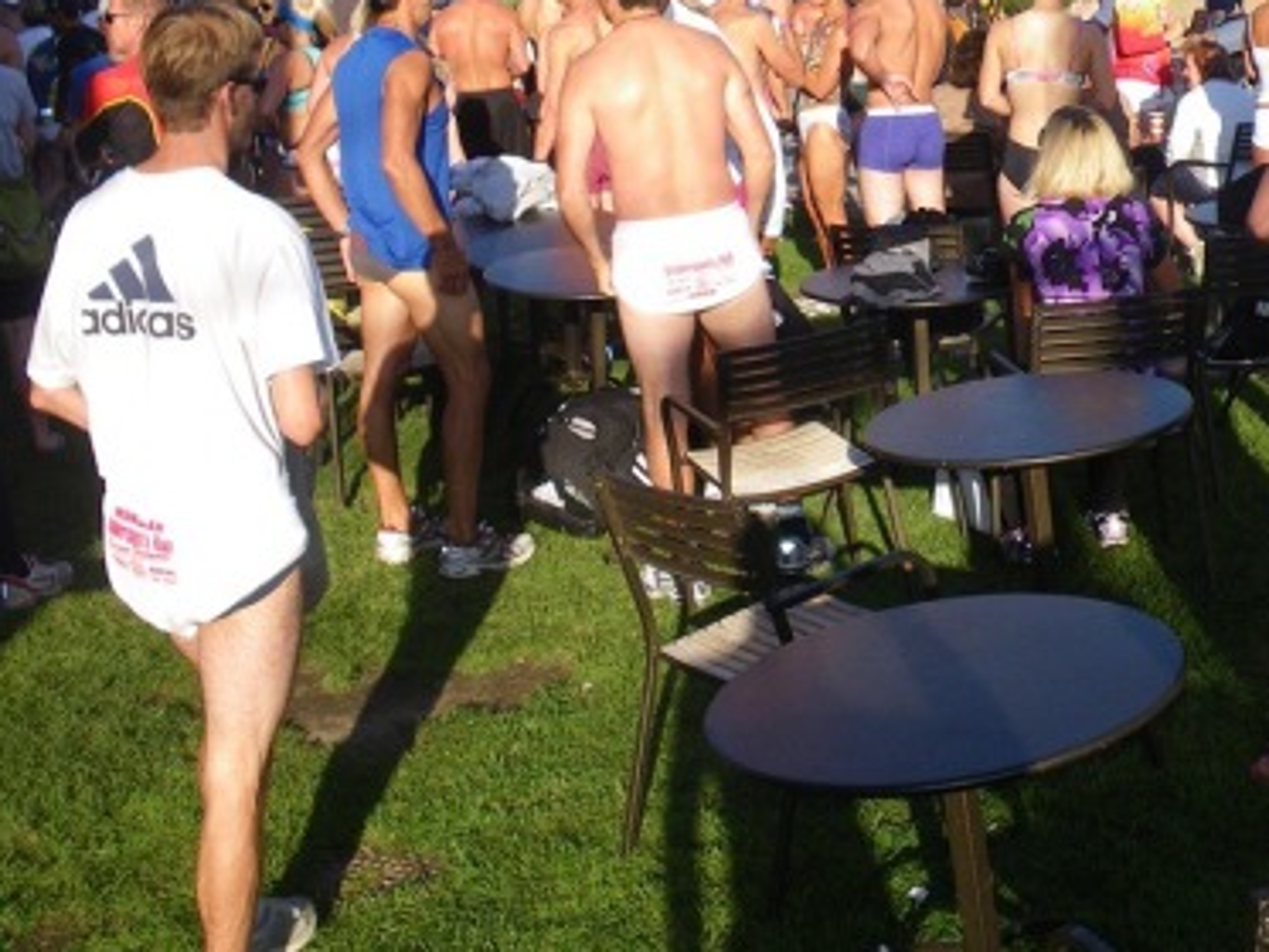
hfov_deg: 35.1
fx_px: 1980
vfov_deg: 26.7
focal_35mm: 54
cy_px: 238
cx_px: 885
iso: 64
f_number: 4.2
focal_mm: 5
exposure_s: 1/250
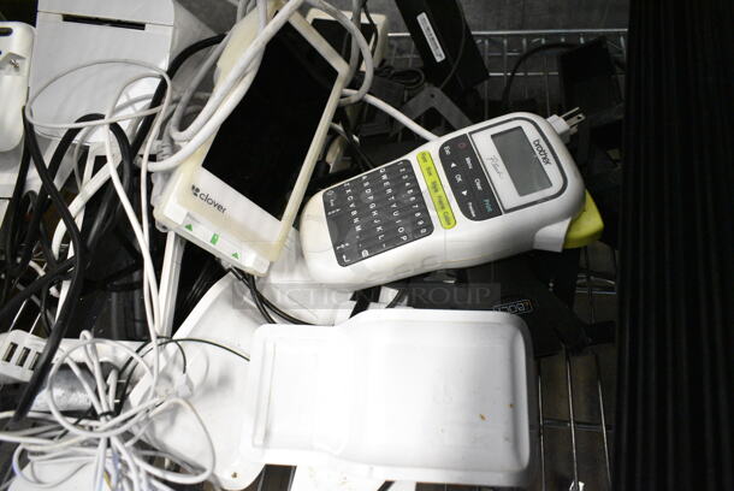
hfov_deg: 67.3
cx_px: 367
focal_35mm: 27
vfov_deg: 48.0
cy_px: 246
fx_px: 551
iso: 6400
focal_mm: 18
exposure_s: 1/100
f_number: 4
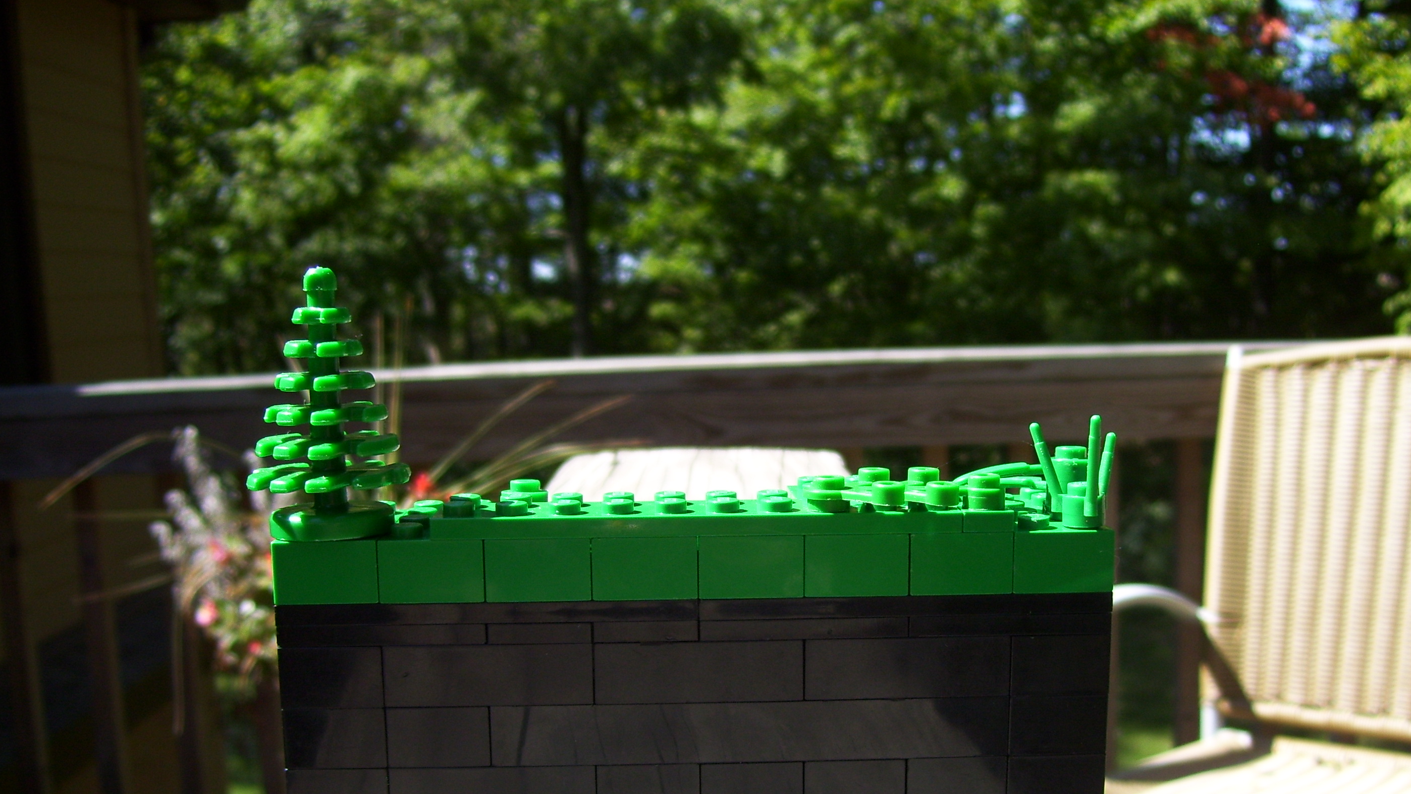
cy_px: 526
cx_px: 710
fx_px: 1497
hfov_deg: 50.5
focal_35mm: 40
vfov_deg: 29.5
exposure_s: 1/500
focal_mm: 6
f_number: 2.7
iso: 80
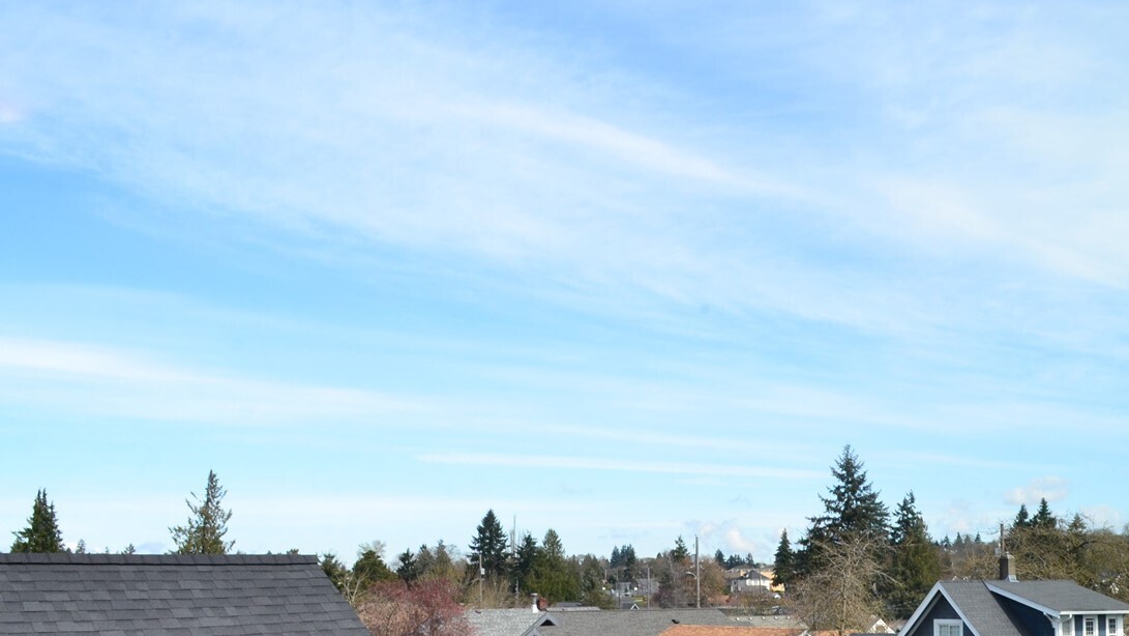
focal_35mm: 44
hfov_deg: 45.5
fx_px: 1317
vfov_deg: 26.7
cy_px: 492
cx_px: 779
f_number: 10
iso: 400
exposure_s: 1/200
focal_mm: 18
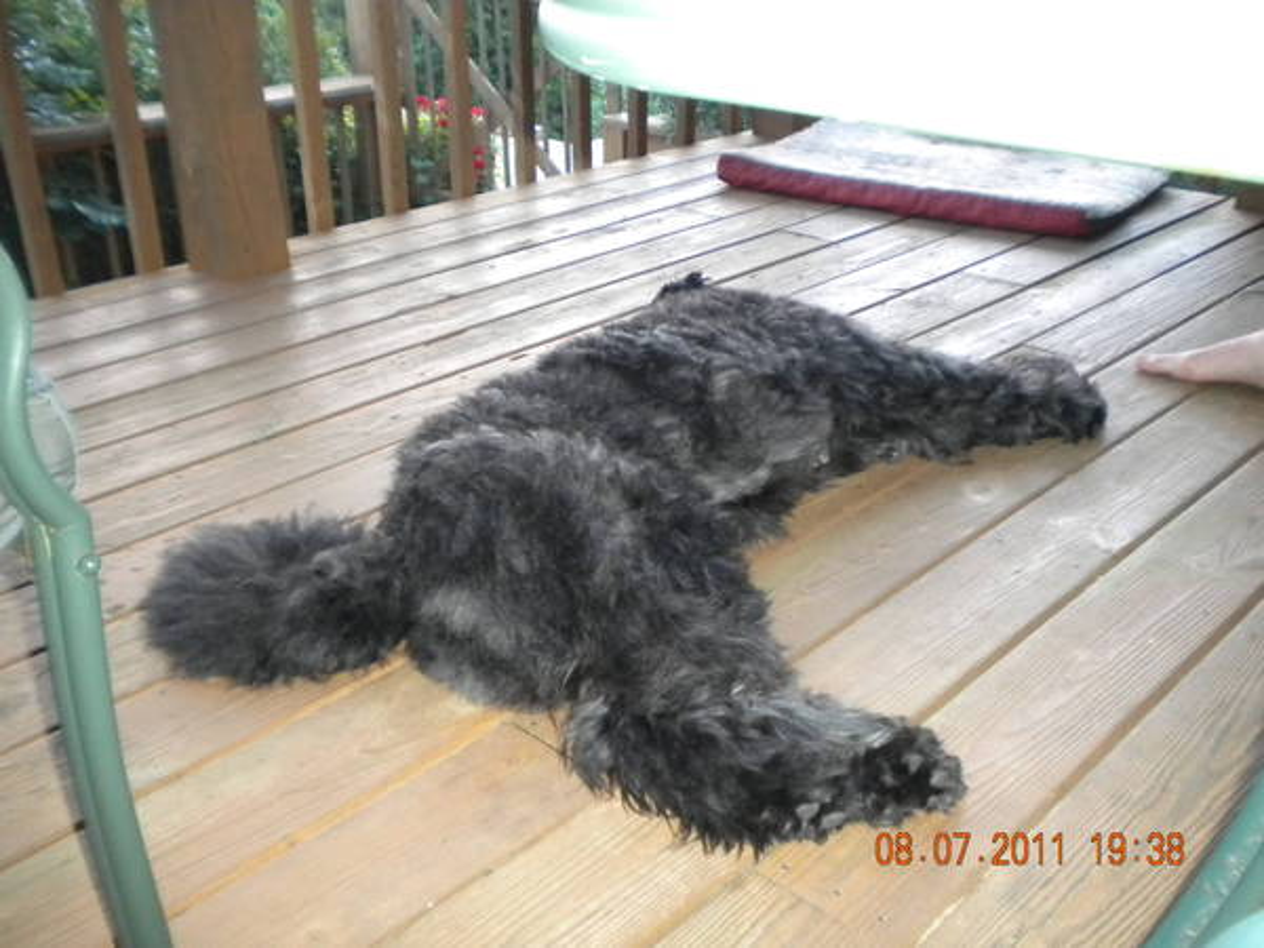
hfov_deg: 52.6
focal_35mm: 35
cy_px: 474
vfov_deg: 40.7
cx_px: 632
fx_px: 1278
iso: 400
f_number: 3.1
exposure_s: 1/30
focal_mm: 6.3
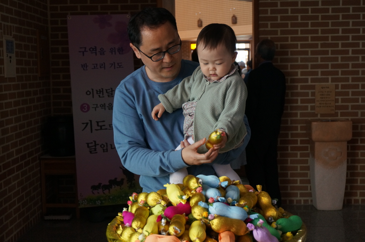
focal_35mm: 54
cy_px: 121
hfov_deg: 36.9
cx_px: 182
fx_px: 547
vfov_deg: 25.0
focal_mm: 36
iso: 1000
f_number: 5.6
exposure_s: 1/60
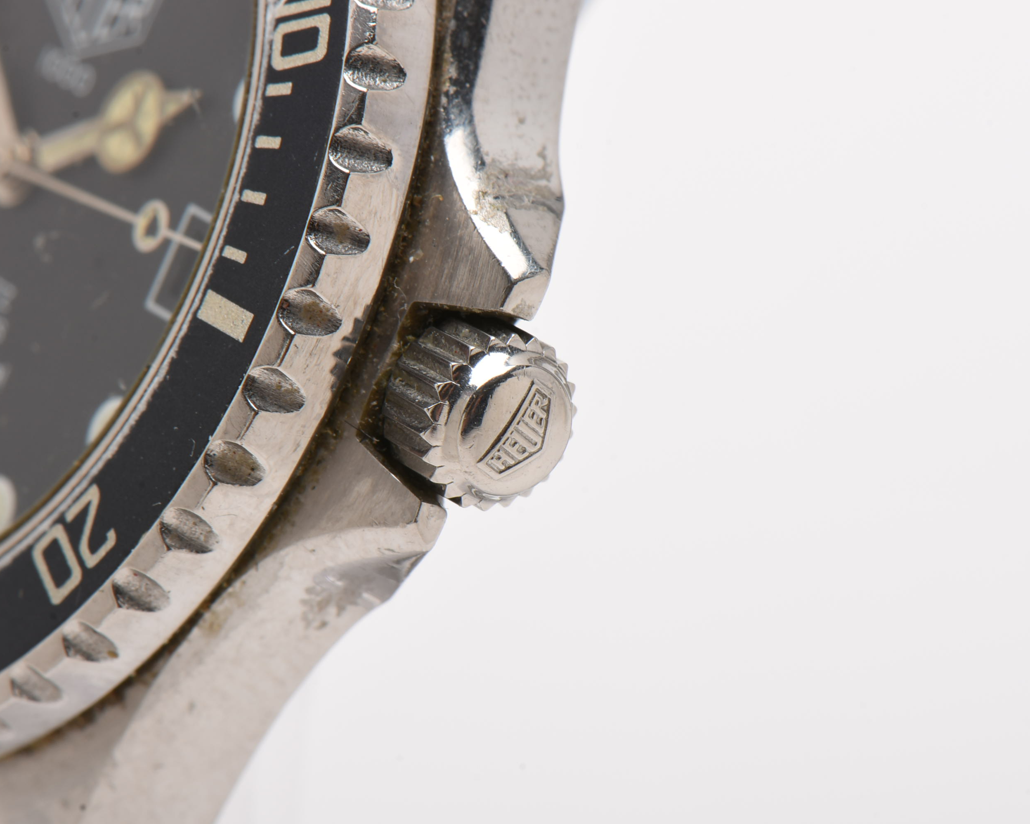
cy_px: 412
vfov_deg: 10.8
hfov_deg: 13.4
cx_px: 480
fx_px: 4377
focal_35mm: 144
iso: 100
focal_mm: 85
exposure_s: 1/125
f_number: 20
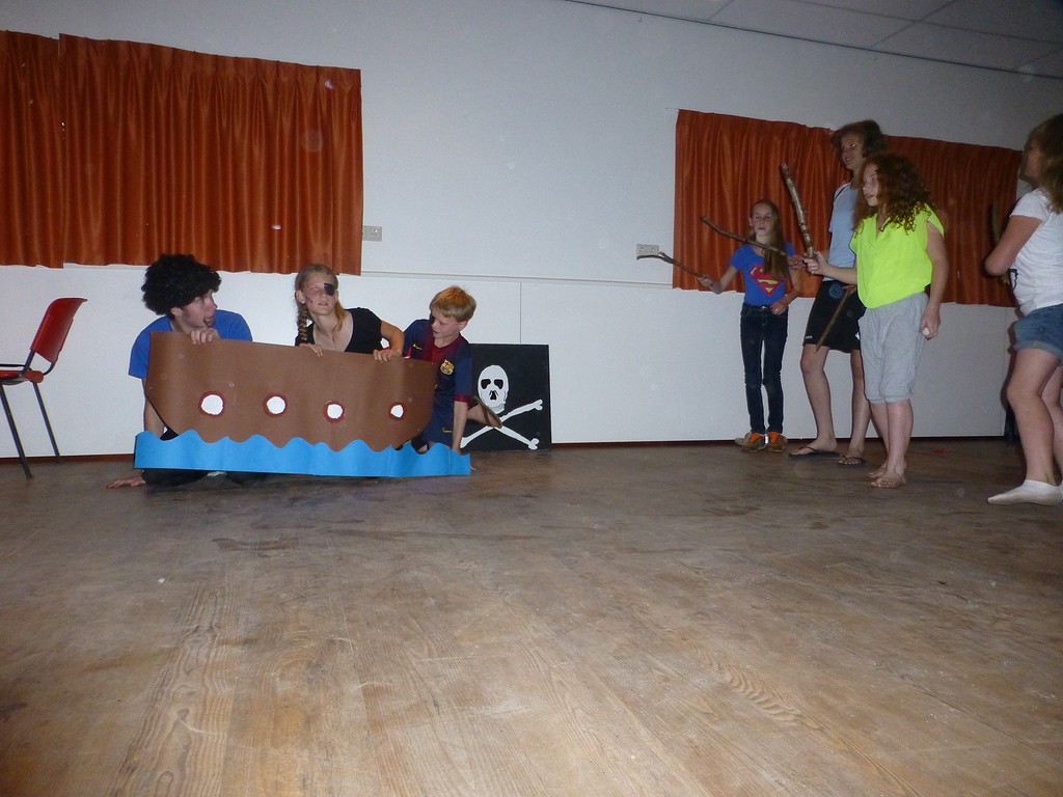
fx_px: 737
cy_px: 398
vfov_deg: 56.8
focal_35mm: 24
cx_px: 532
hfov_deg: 71.6
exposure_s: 1/60
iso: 400
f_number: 3.3
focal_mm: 4.3
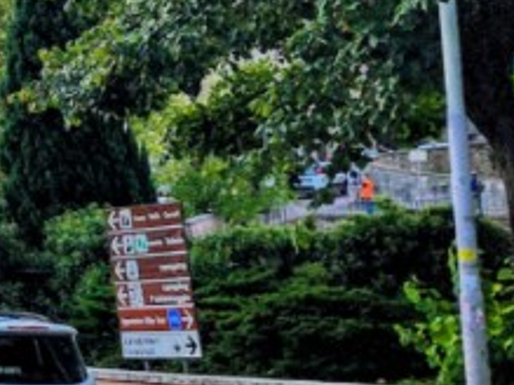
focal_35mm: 126
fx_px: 1870
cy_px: 35
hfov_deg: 12.7
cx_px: -652
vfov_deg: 11.7
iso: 12
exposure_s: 1/614
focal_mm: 6.4
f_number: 1.8
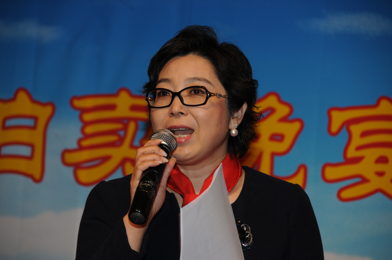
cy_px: 130
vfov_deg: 6.1
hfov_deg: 9.2
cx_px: 196
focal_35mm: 225
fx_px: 2447
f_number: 5.6
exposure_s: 1/100
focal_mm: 150
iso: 400
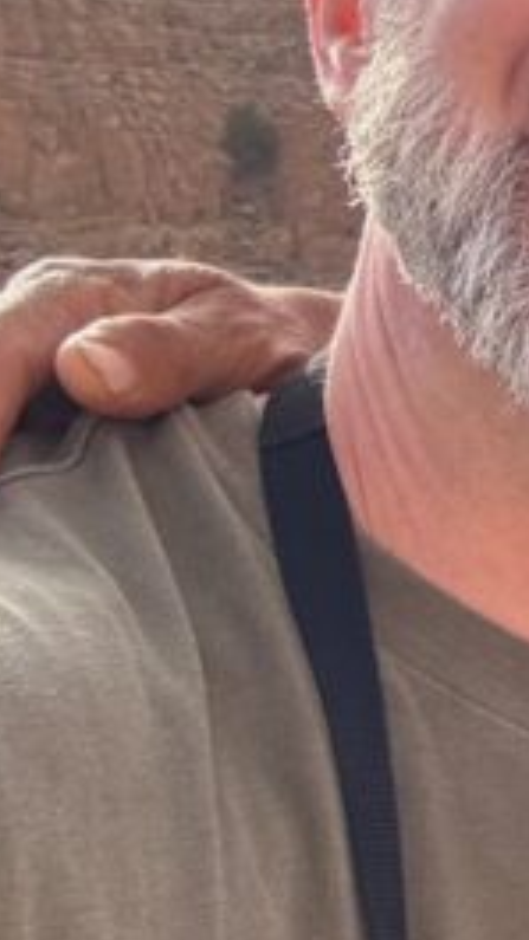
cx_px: 1562
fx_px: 2420
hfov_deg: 9.7
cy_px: 500
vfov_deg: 22.0
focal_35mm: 97
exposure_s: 1/351
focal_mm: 2.69
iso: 25
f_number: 1.9
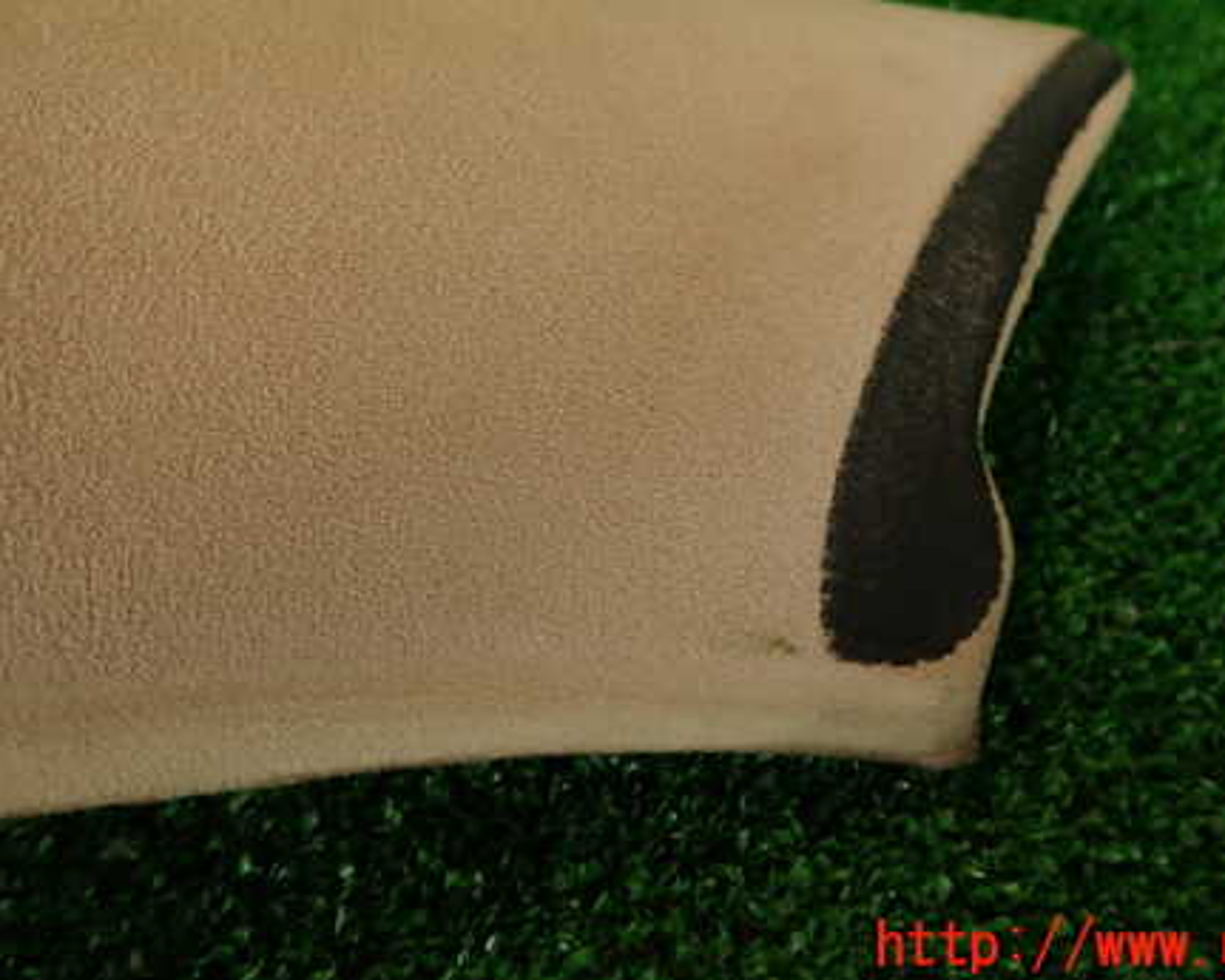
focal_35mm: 34
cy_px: 344
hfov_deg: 52.8
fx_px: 1233
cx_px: 665
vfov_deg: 42.9
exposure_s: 1/80
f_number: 2
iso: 100
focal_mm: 4.5
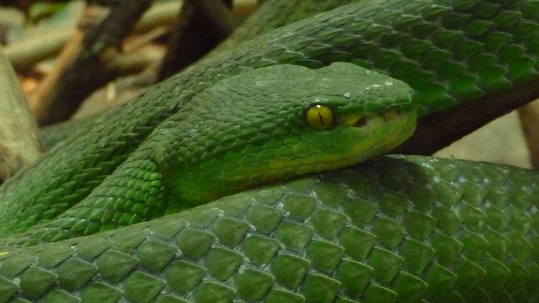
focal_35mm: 101
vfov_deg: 12.0
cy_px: 145
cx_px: 271
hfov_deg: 21.2
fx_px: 1443
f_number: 4.3
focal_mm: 9.3
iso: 800
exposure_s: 1/20
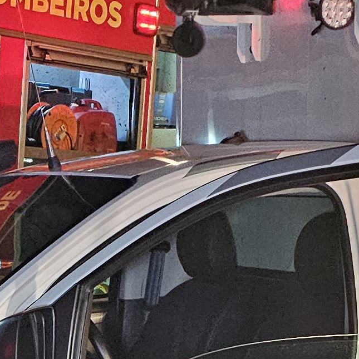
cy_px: 366
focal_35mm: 126
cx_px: 76
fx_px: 1478
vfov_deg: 13.6
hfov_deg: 13.8
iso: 800
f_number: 1.7
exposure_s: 1/120
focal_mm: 6.3
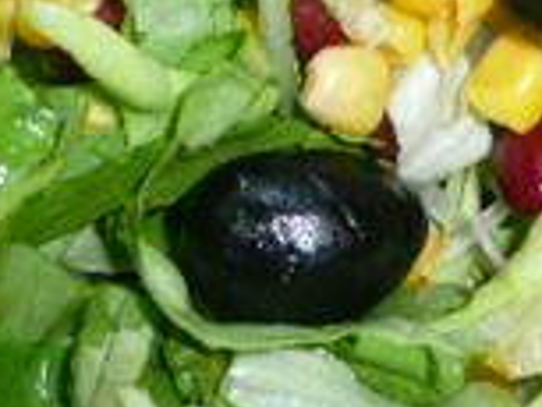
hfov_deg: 16.6
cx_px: 464
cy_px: -319
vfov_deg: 11.7
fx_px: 1833
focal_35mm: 117
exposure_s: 1/30
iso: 100
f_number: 3.3
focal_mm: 4.6
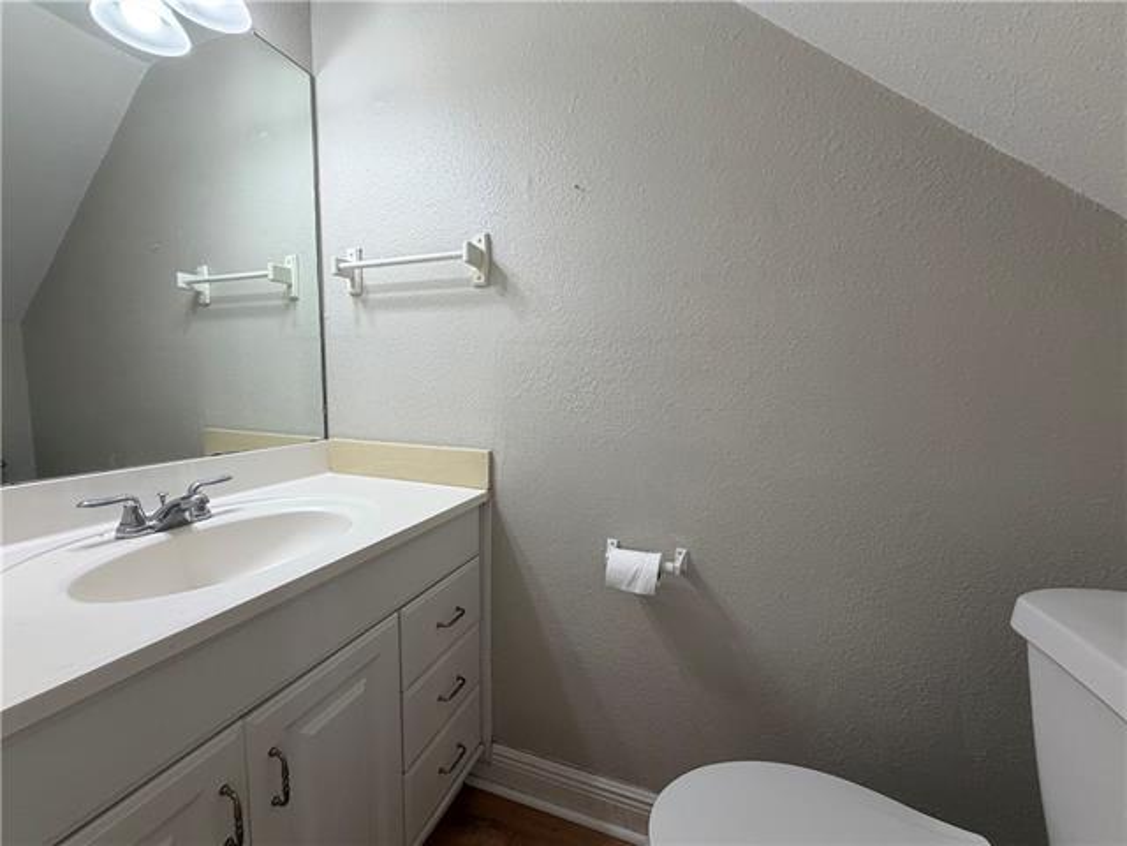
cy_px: 423
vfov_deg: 85.7
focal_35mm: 14
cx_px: 564
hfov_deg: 102.1
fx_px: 456
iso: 200
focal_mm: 2.22
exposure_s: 1/120
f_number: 2.2
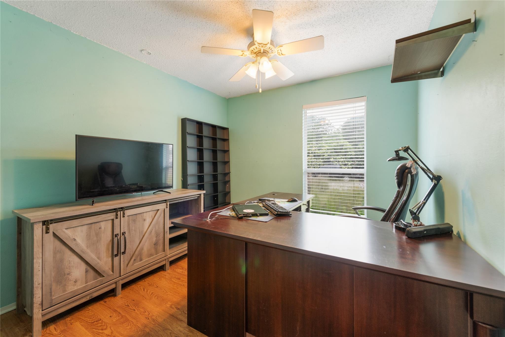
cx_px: 252
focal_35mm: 14
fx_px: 196
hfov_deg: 104.2
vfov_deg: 81.2
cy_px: 168
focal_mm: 14
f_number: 8
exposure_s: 1/8
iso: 400
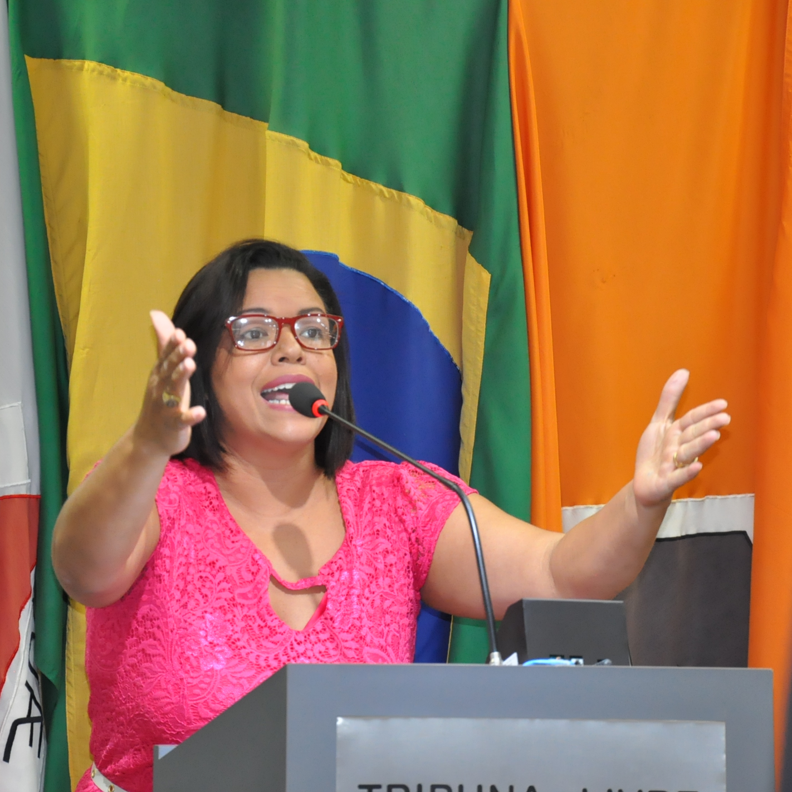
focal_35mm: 202
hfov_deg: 8.7
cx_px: 355
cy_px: 396
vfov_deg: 8.7
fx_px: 5220
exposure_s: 1/60
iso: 2000
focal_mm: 105
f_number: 5.6
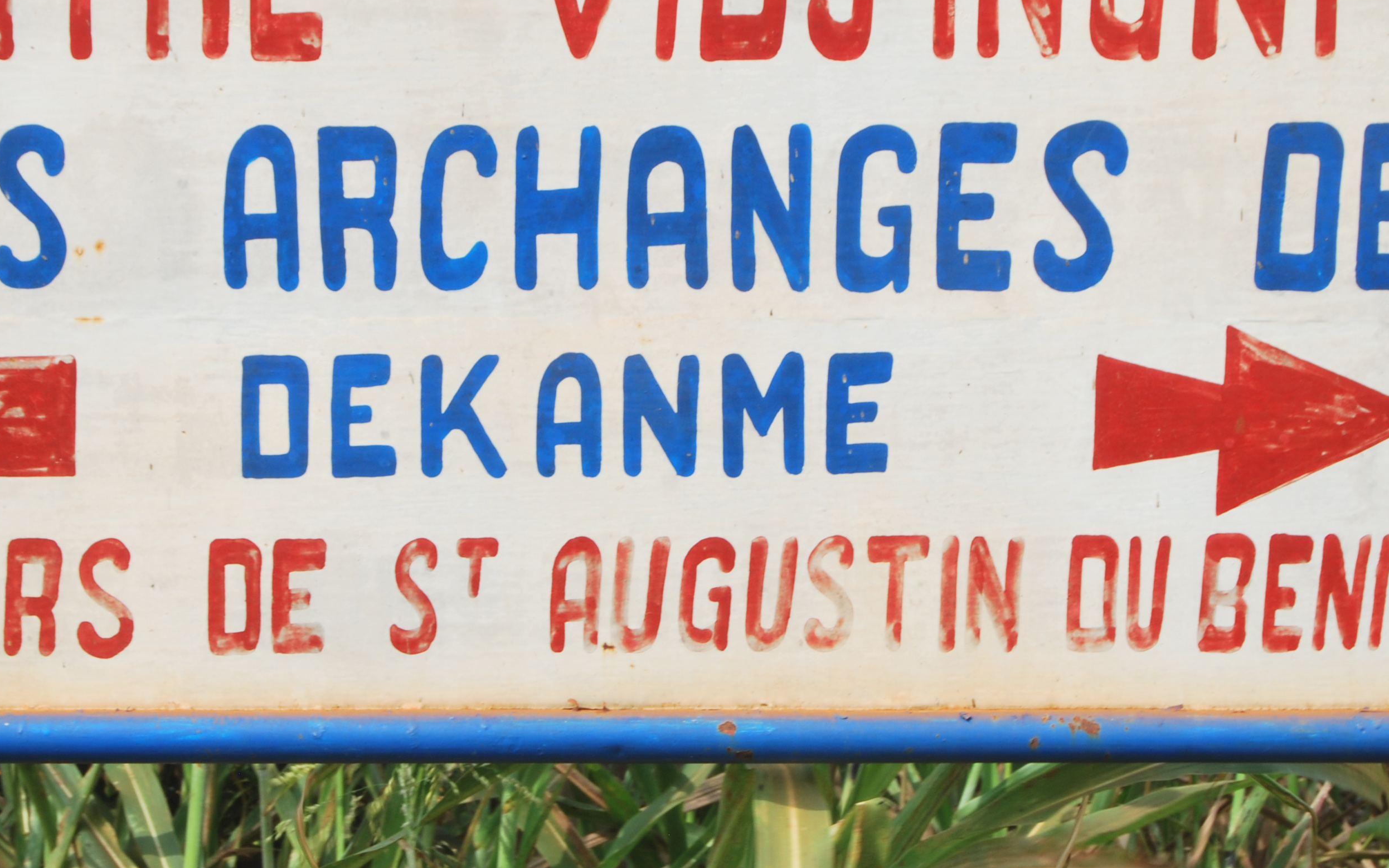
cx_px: 600
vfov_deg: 10.0
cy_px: 313
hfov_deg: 16.0
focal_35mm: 131
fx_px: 4952
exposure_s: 1/60
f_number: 10
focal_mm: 55
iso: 100
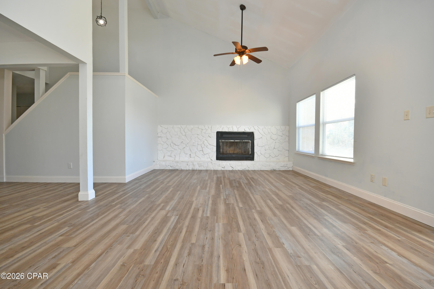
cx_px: 217
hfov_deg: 100.4
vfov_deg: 77.3
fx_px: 181
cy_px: 144
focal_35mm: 15
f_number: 8
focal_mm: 10
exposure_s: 1/40
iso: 450
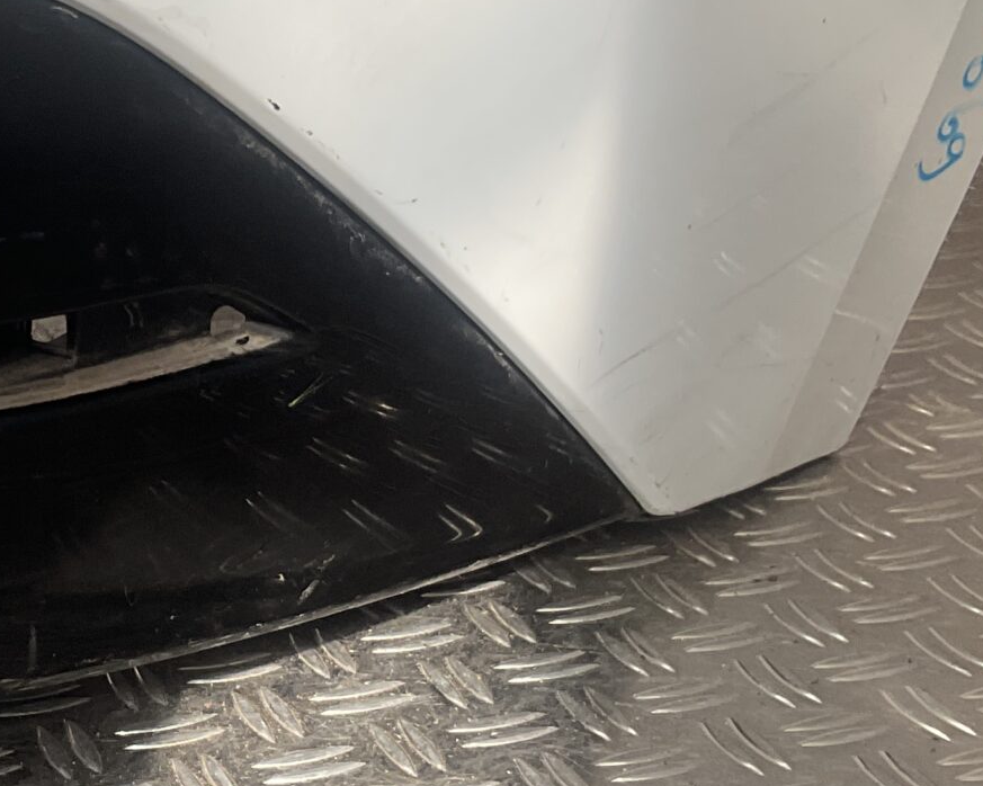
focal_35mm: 83
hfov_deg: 22.7
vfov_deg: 18.5
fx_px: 2414
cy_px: 278
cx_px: 206
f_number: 1.8
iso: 16
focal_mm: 3
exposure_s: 1/883
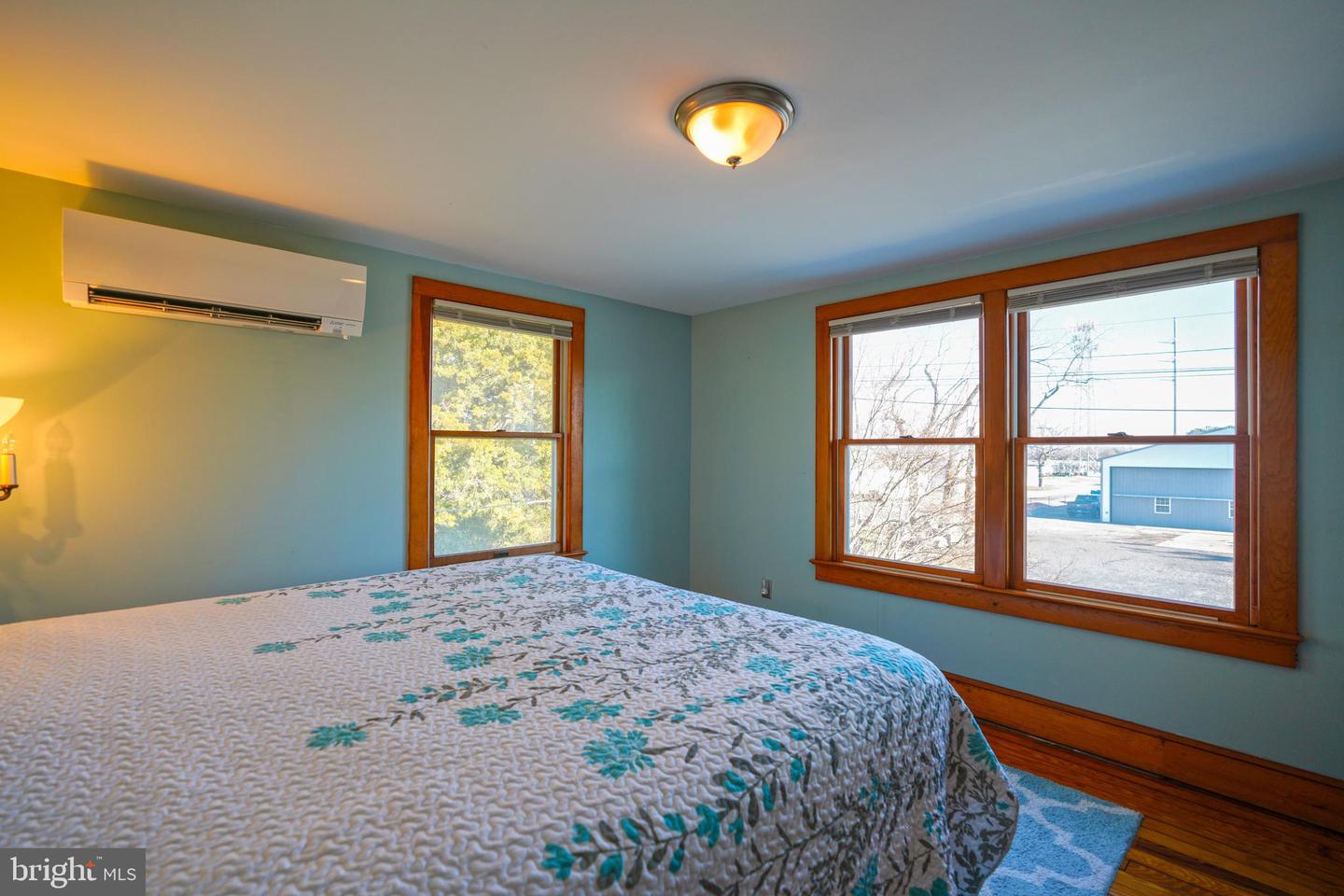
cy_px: 448
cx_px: 672
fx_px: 597
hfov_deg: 96.7
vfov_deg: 73.7
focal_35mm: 16
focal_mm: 16
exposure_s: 1/60
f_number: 4
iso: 160
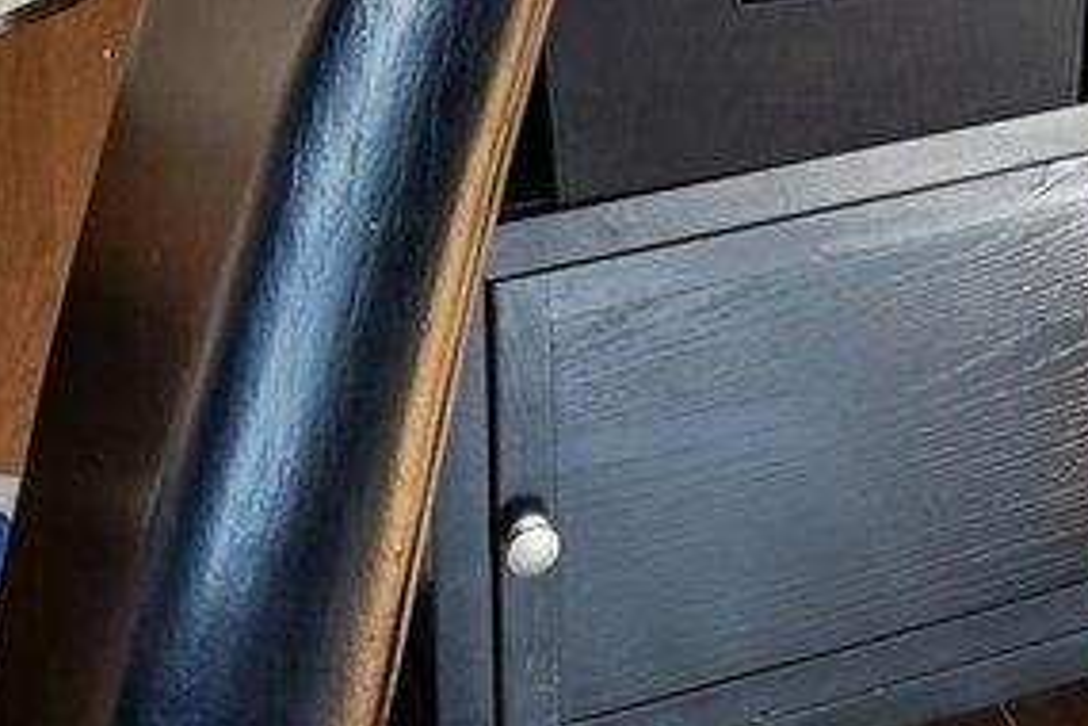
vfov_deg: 9.6
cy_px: -1370
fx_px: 3475
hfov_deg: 14.5
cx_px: 2241
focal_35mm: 115
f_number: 8
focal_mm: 16
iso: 400
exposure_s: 1/8
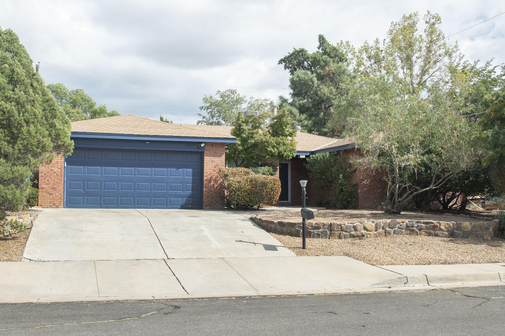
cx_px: 252
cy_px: 168
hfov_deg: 53.2
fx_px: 505
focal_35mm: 36
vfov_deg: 36.8
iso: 400
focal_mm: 24
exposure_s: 1/320
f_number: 10
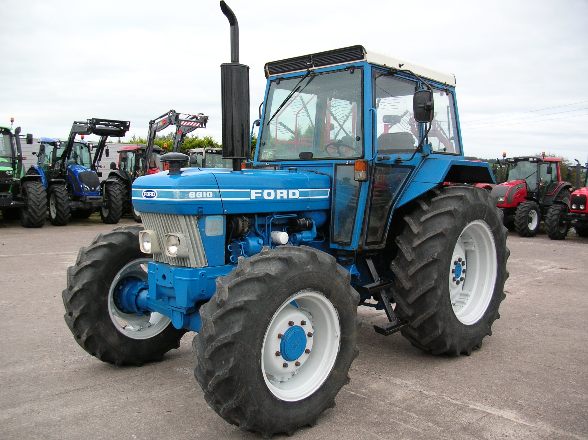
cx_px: 294
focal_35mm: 35
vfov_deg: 40.6
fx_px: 594
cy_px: 220
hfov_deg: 52.7
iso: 50
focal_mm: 5.8
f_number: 2.8
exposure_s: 1/130
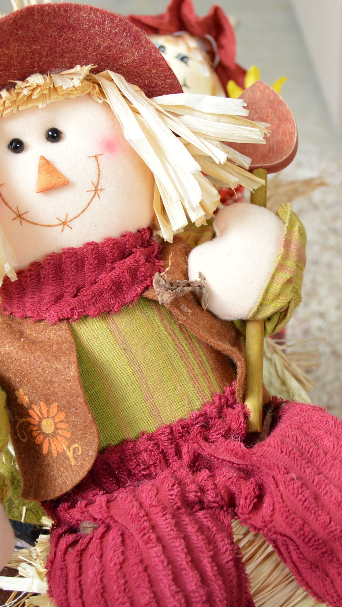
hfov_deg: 21.1
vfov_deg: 36.6
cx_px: 163
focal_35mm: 57
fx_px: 919
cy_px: 304
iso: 200
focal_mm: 24
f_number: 3.8
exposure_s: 1/200
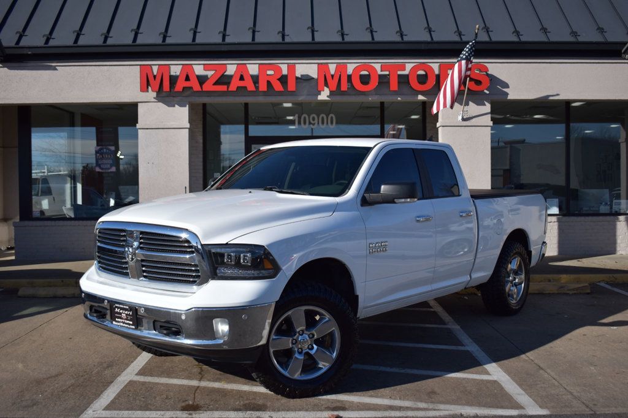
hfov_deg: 49.6
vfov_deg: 34.2
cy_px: 209
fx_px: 680
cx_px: 314
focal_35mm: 39
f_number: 4
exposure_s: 1/2500
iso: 200
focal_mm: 26
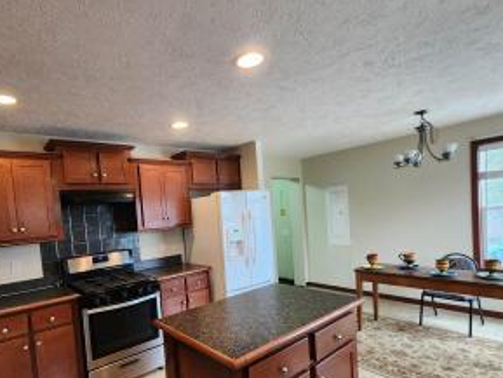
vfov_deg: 70.8
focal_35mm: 18
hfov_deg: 85.7
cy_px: 230
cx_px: 183
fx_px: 262
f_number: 2.2
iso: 320
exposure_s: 1/40
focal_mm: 2.2
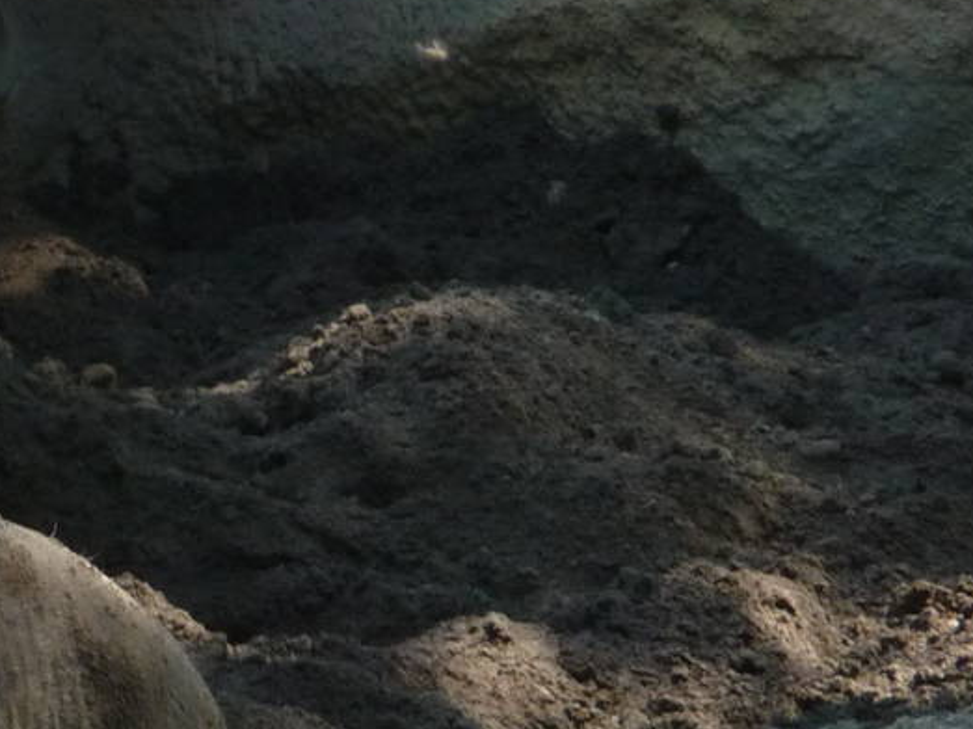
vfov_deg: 1.7
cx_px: 257
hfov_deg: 2.3
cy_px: 582
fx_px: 24083
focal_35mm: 857
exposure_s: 1/125
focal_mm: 47
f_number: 4.9
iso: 200
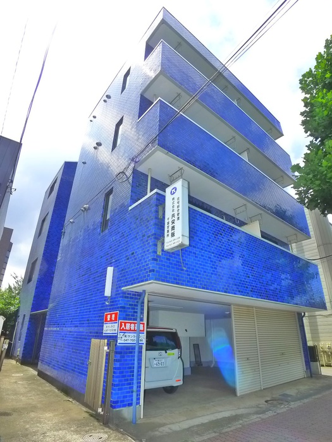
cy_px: 221
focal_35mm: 24
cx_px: 166
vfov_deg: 71.6
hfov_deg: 56.8
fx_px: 307
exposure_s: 1/640
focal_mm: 5.1
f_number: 4
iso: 400
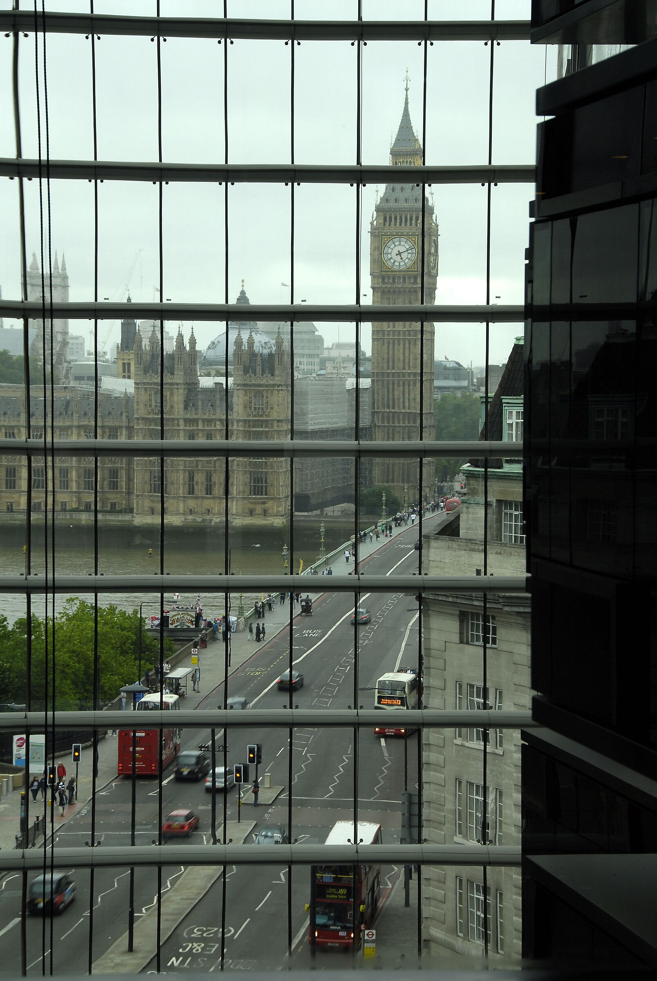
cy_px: 490
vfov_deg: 21.9
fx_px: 2538
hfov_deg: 14.7
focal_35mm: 93
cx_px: 328
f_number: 9
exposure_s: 1/15
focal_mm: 62
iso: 100
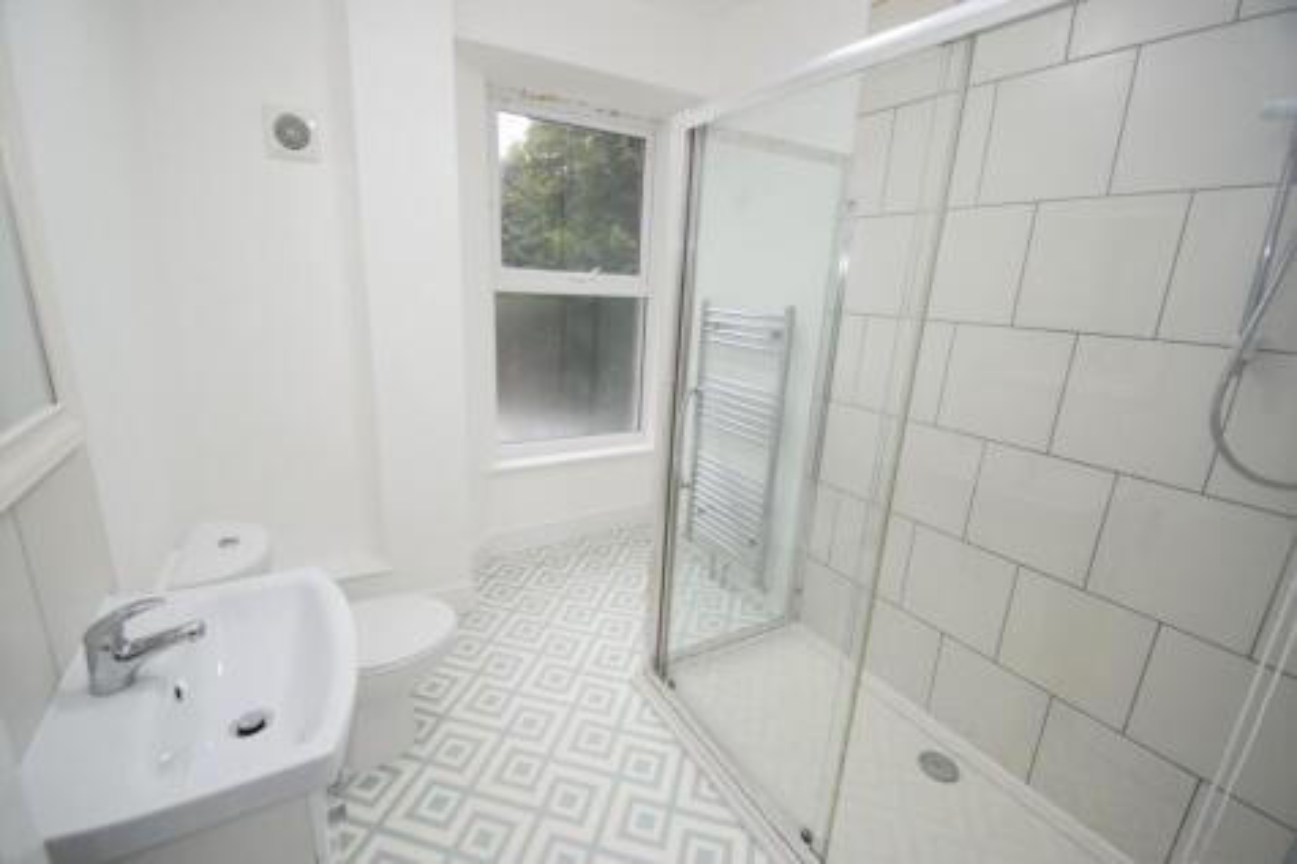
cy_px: 432
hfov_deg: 100.4
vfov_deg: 77.3
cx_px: 648
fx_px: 540
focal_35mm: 15
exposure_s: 1/125
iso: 800
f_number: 5.6
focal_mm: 10
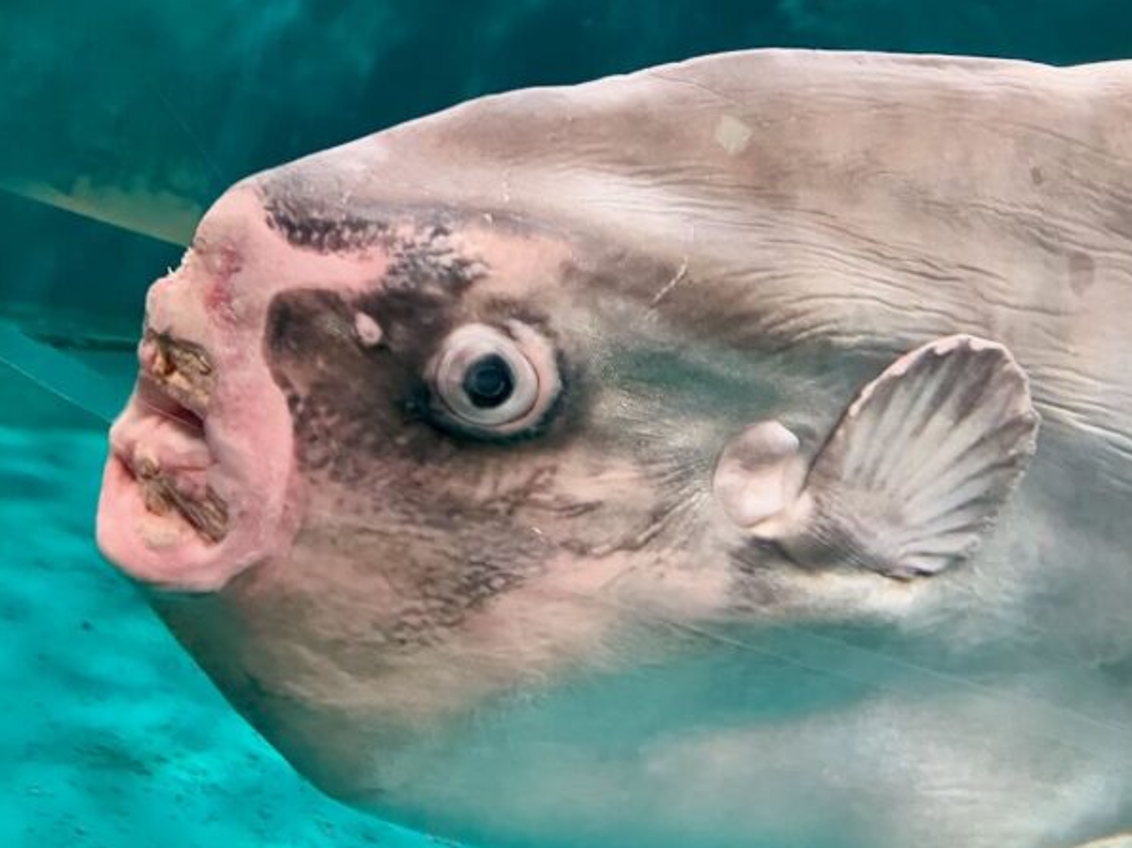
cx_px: 659
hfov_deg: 55.1
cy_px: 468
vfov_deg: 42.9
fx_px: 1079
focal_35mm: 33
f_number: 1.8
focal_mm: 3.99
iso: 320
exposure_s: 1/60
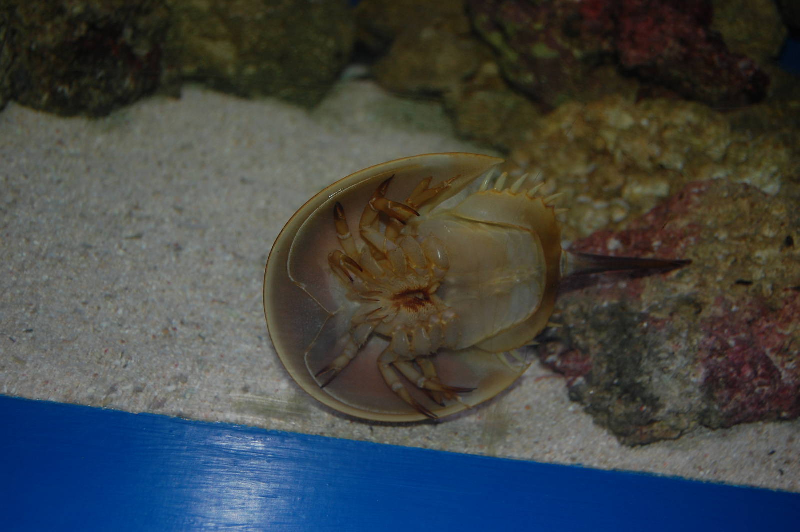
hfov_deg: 43.6
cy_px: 266
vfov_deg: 29.8
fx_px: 999
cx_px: 400
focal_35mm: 45
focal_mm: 30
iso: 400
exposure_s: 1/60
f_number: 4.2
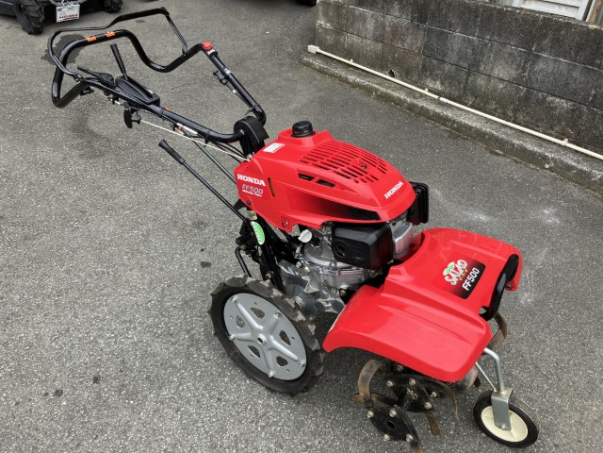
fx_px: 488
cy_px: 226
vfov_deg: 49.7
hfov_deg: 63.4
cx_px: 302
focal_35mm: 28
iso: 50
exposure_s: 1/100
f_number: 1.8
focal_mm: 3.99
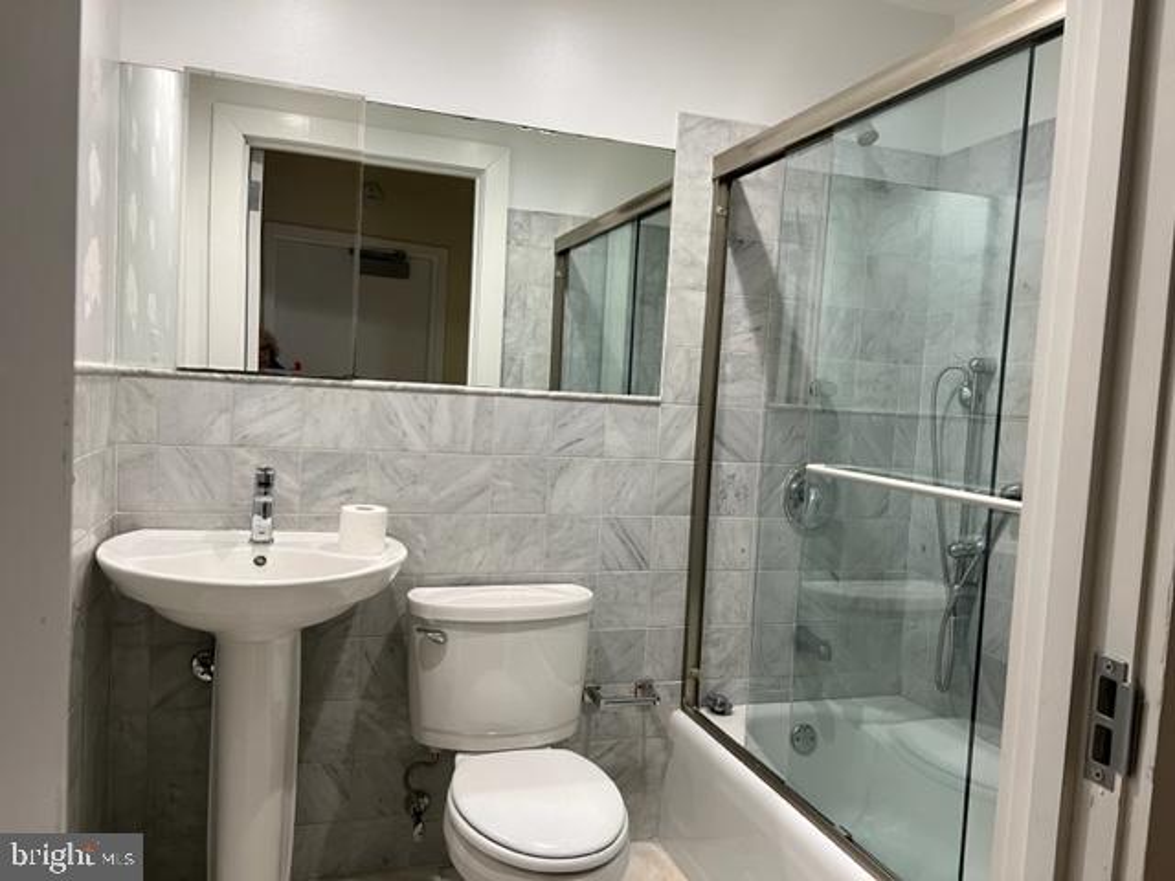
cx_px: 588
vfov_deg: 53.1
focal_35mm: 26
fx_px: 883
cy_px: 440
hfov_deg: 67.3
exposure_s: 1/60
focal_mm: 5.7
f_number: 1.5
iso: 80
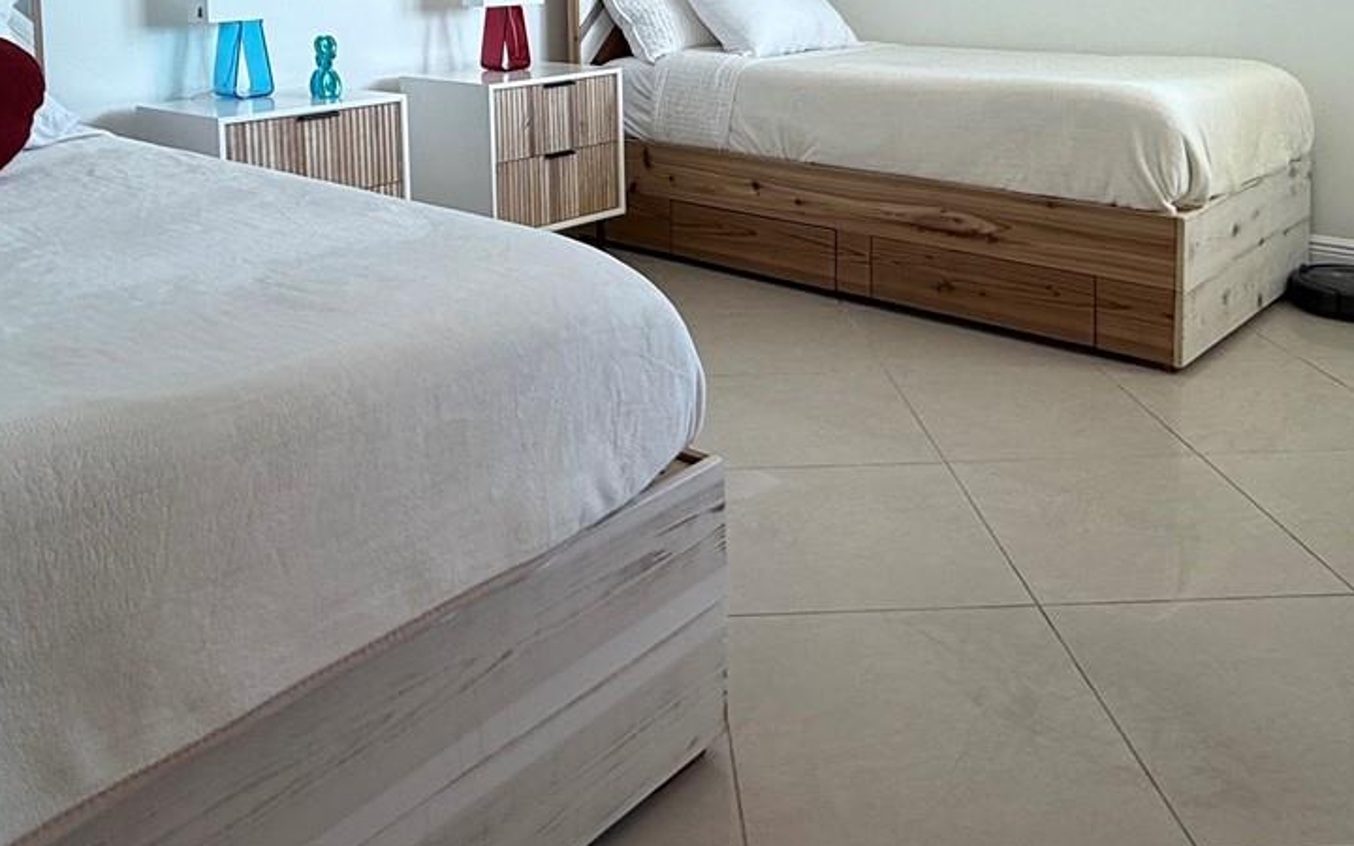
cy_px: 26
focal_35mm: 33
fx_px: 1218
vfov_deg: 35.2
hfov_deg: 58.1
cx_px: 669
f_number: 2.2
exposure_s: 1/120
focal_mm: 2.22
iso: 64
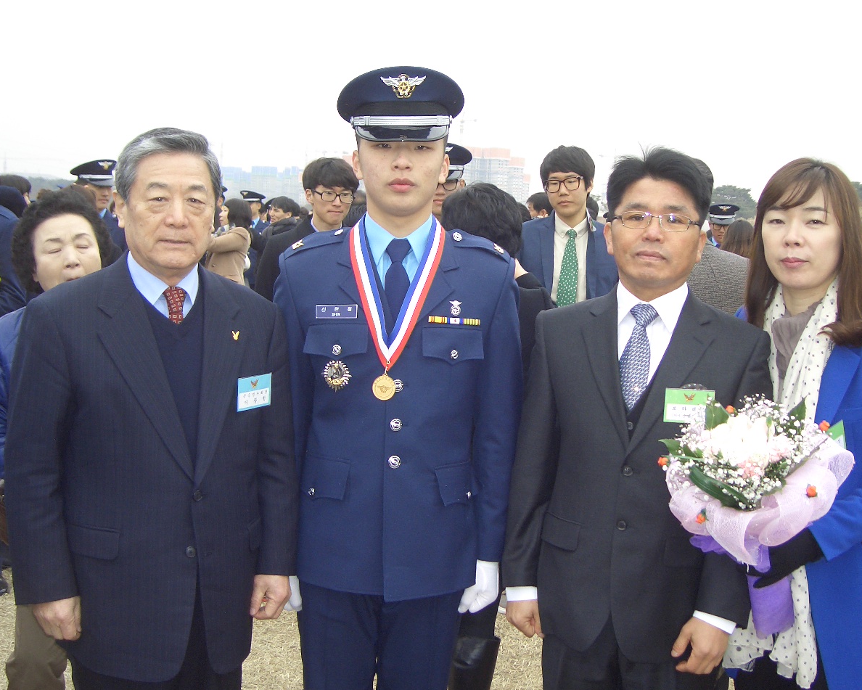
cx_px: 451
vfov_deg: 36.5
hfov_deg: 44.8
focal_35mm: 41
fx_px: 1046
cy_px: 344
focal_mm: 8
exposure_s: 1/250
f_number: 2.8
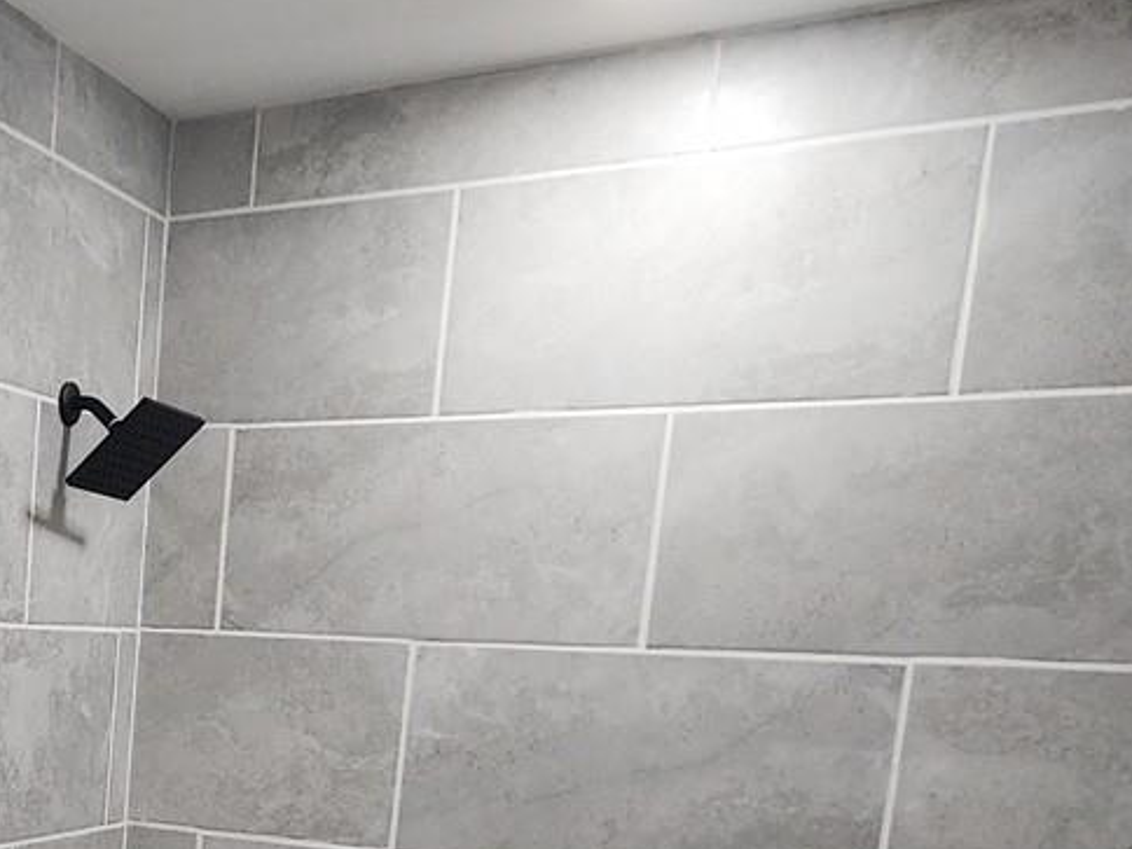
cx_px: -122
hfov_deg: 36.8
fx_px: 1406
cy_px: 900
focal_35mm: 43
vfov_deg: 30.5
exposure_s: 1/60
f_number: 2.2
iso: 160
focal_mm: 2.2
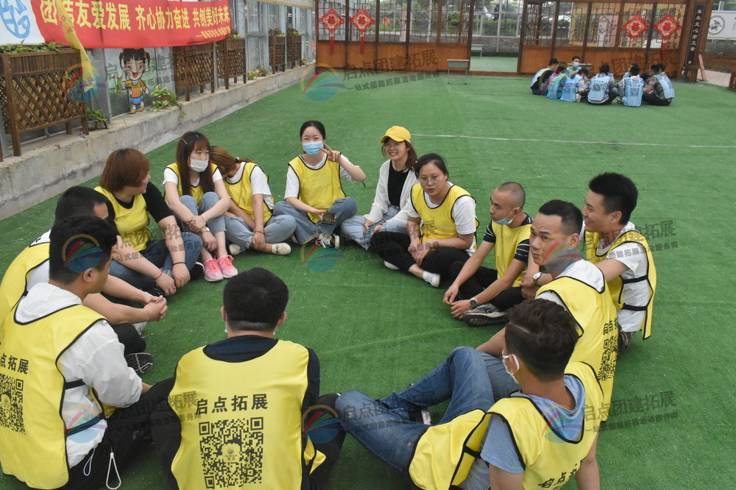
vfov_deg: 43.6
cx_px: 368
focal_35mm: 30
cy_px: 245
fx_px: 613
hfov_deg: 61.9
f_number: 11
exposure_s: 1/500
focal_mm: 20
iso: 6400
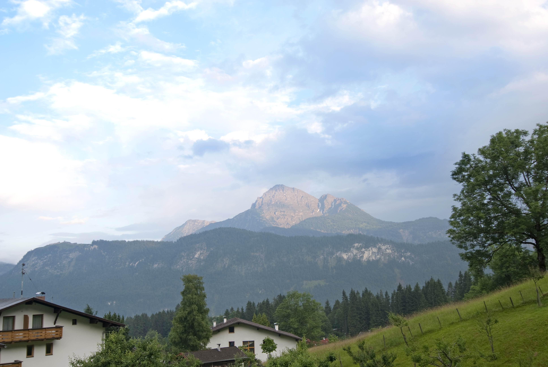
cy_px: 184
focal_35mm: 36
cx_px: 274
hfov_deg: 53.1
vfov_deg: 37.0
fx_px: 549
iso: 100
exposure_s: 1/60
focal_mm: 24
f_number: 5.6
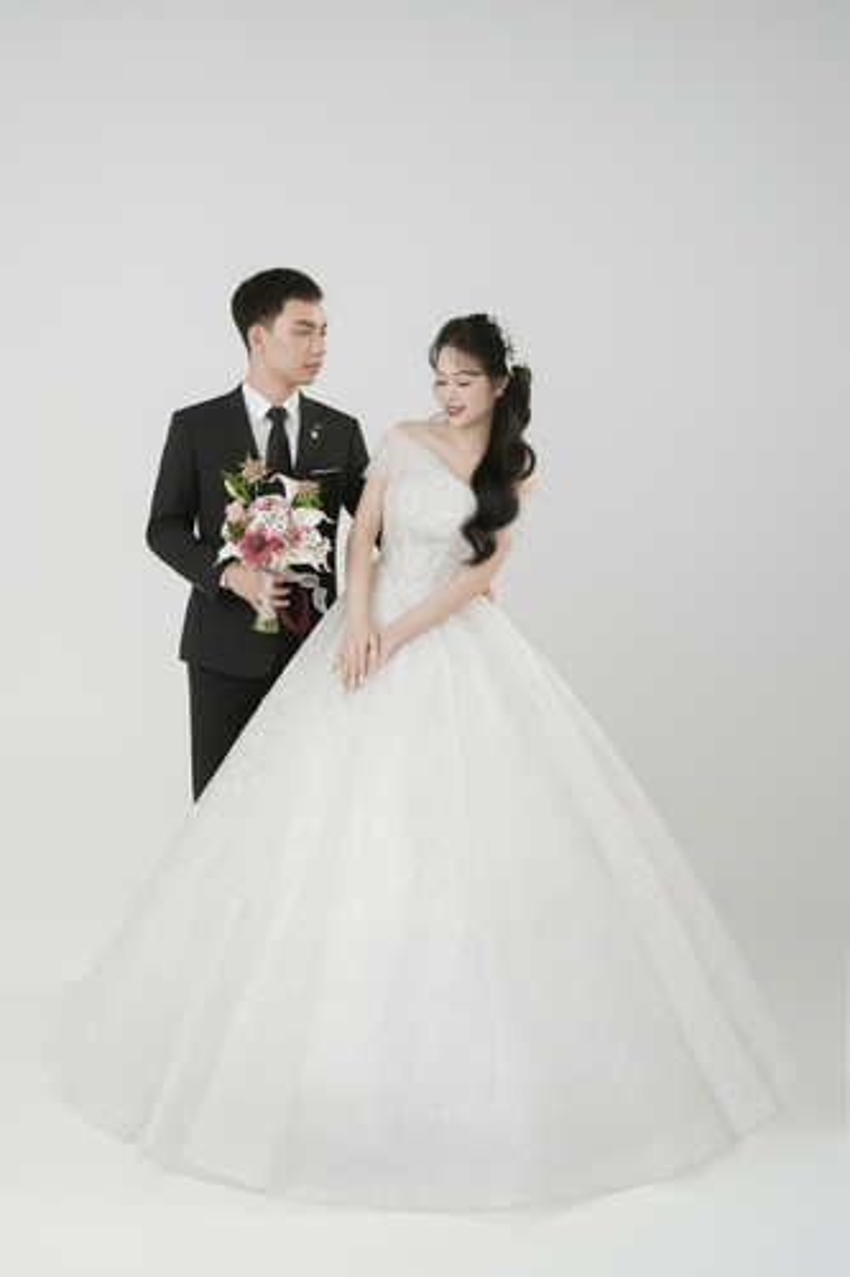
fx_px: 1524
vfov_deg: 45.4
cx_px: 425
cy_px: 638
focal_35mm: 43
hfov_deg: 31.2
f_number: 5
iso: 160
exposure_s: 1/160
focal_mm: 43
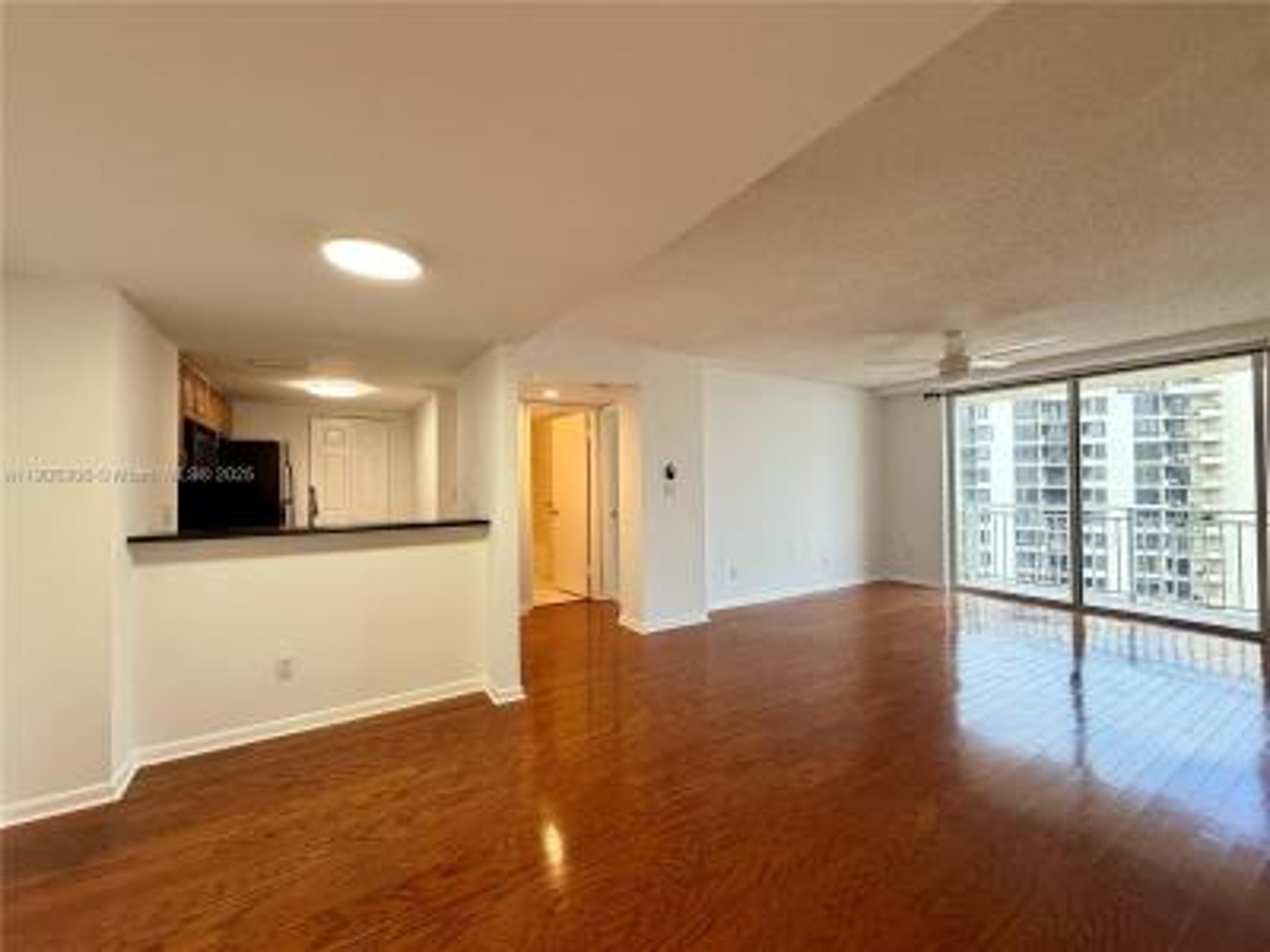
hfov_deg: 102.1
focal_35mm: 14
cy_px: 476
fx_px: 514
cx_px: 635
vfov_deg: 85.7
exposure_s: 1/120
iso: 160
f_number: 2.2
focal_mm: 2.22
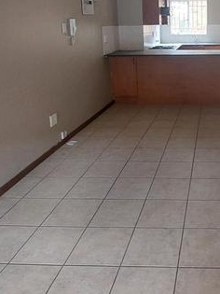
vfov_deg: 52.5
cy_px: 68
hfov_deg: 39.2
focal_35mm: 33
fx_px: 280
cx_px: 206
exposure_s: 1/33
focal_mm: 1.74
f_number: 2.2
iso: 320
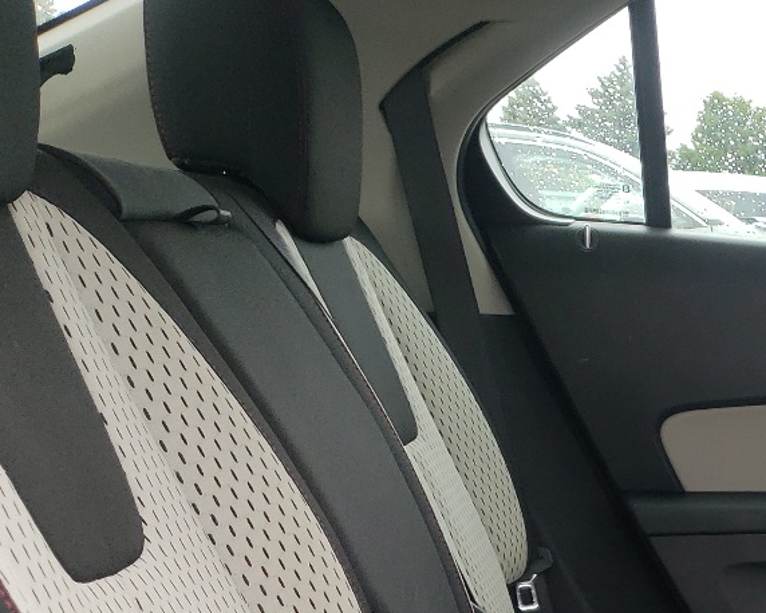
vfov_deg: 20.3
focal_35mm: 71
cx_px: 959
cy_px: 713
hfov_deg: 23.9
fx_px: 1610
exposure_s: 1/135
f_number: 1.5
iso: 50
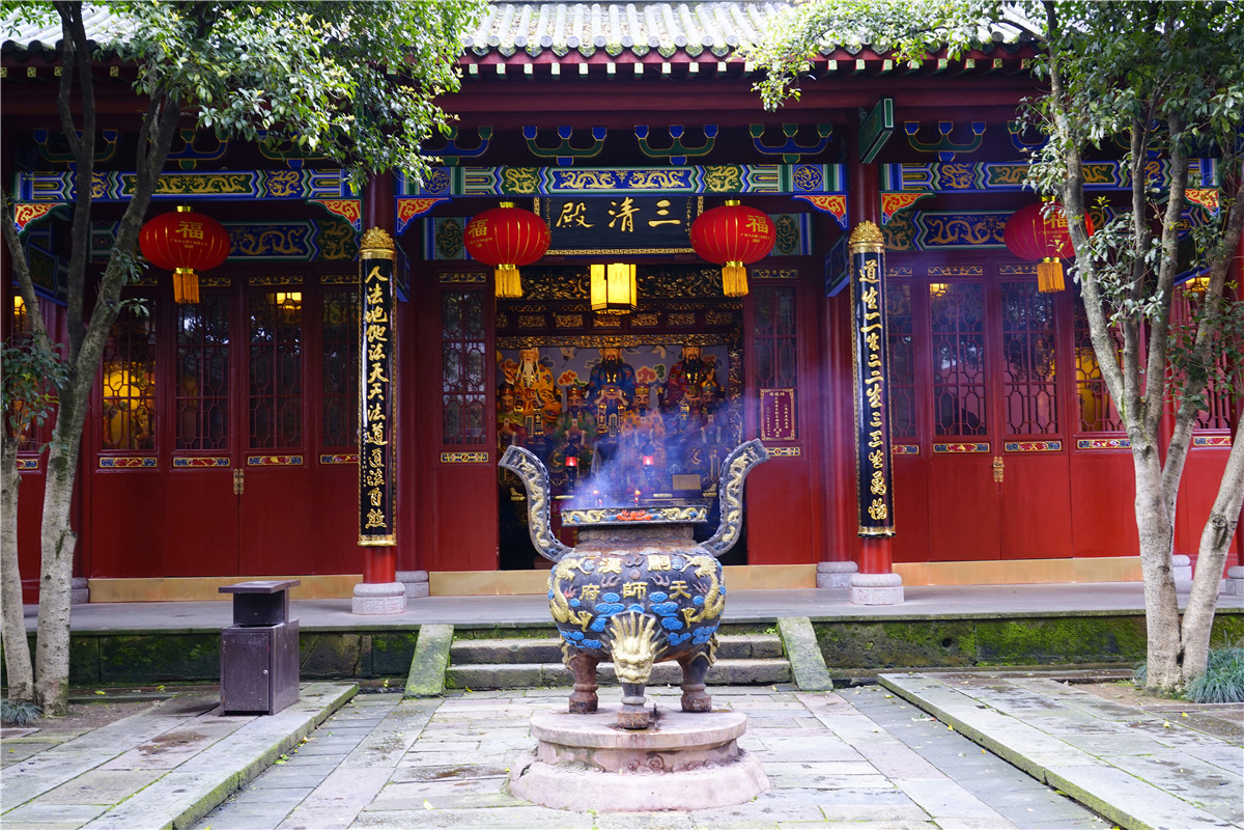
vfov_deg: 36.9
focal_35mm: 36
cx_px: 622
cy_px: 415
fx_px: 1244
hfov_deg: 53.1
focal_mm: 36
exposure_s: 1/20
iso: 400
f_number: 8
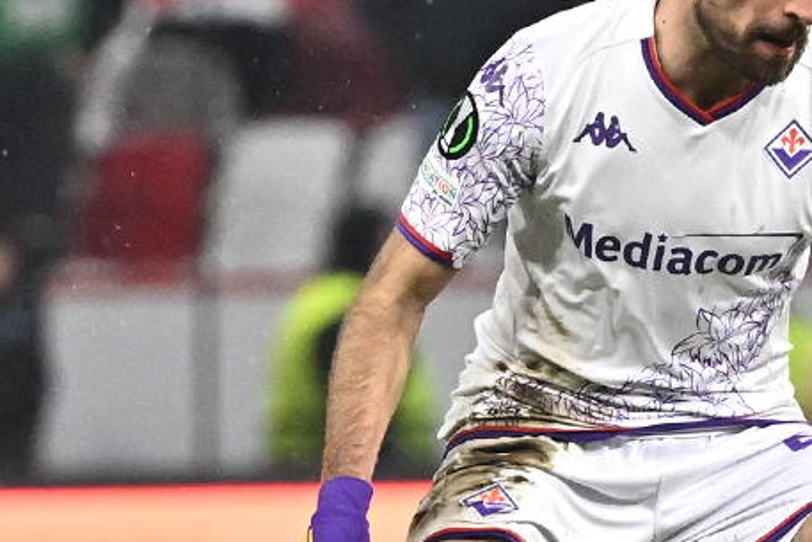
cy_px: 435
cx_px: 1032
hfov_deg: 2.0
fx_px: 23080
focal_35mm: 1023
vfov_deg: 1.3
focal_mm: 260
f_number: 4
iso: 4000
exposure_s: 1/1600
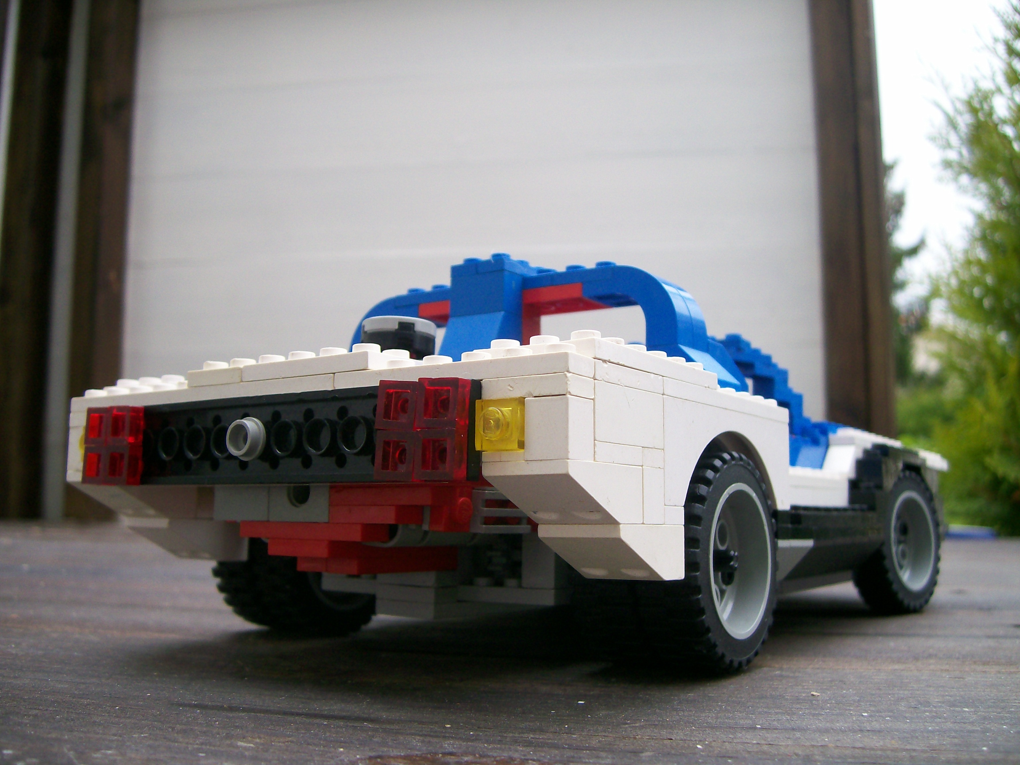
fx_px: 1031
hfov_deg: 52.6
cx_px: 510
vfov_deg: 40.7
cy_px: 382
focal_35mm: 35
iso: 80
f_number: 2.8
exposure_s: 1/55.4
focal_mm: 5.8
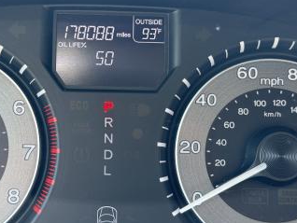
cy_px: 98
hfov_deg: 25.5
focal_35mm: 76
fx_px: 653
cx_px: 106
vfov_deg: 19.4
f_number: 1.78
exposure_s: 1/84
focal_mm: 6.76
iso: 100
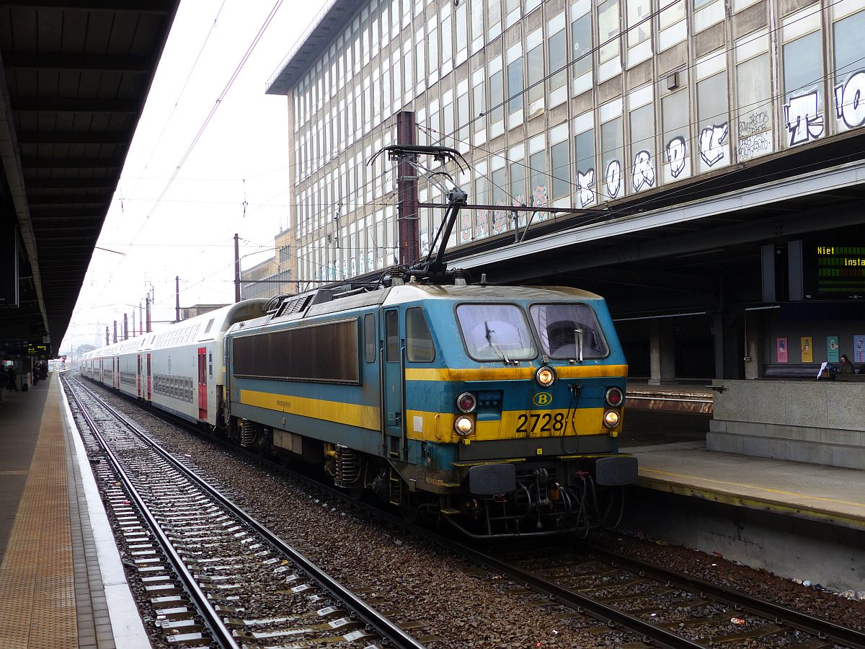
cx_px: 432
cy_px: 324
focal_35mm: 41
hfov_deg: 45.8
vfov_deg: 35.1
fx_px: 1025
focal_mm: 7.4
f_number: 4.5
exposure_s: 1/40
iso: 100
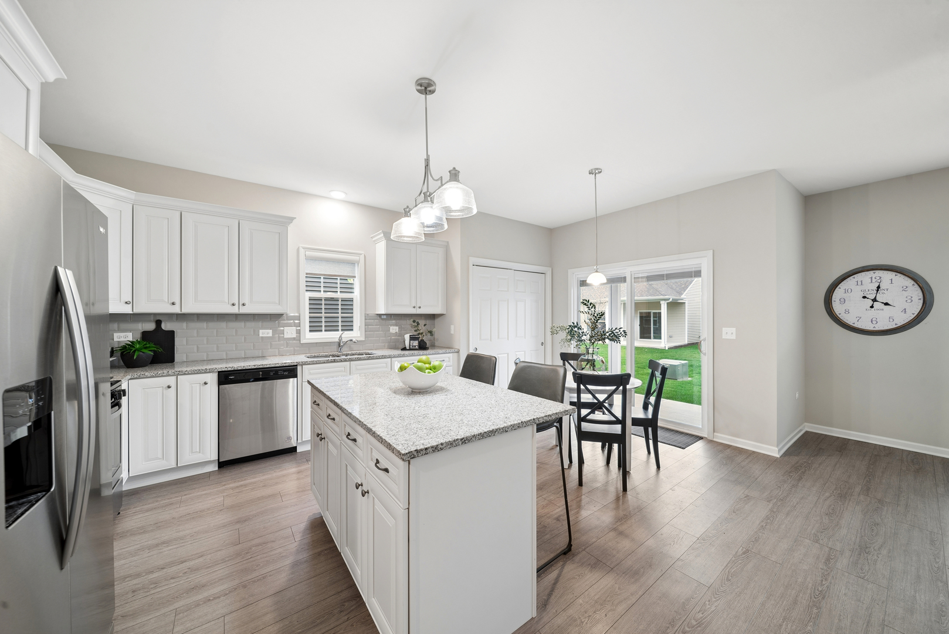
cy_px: 317
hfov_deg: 100.4
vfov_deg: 77.4
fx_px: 396
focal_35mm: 15
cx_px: 474
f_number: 8
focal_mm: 15
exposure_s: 1/4
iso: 400
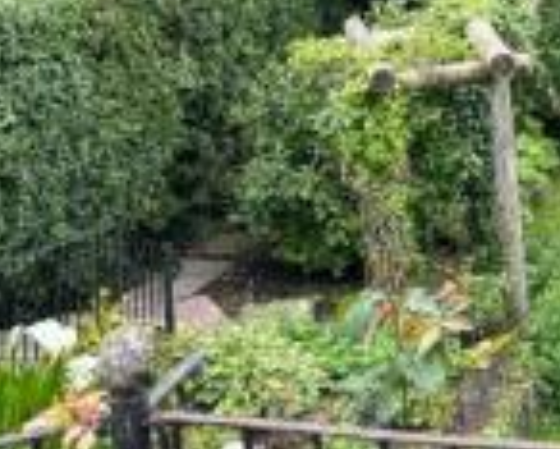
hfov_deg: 17.4
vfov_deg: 14.8
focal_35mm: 101
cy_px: -86
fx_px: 1675
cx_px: 788
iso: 50
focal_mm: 5.96
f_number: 1.6
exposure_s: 1/505
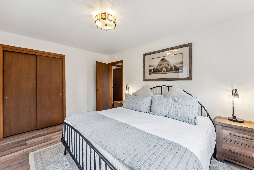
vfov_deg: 81.3
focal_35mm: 14
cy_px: 85
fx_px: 99
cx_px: 127
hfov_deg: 104.2
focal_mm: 14
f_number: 8
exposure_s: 1/80
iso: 800
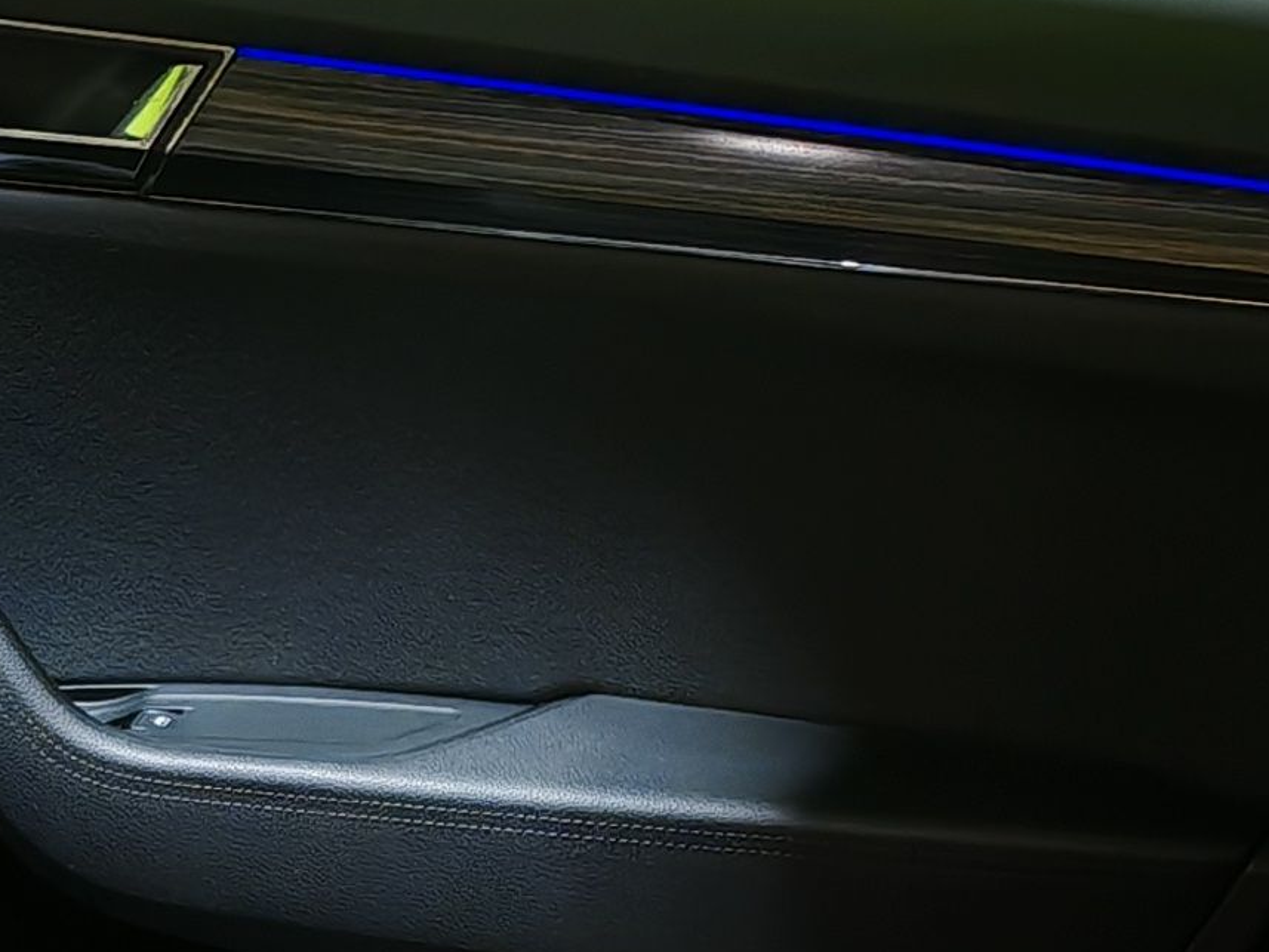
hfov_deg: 13.4
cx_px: -1137
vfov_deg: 10.5
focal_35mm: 129
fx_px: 4730
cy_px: 1980
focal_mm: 6.83
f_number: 1.4
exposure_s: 1/50
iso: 80
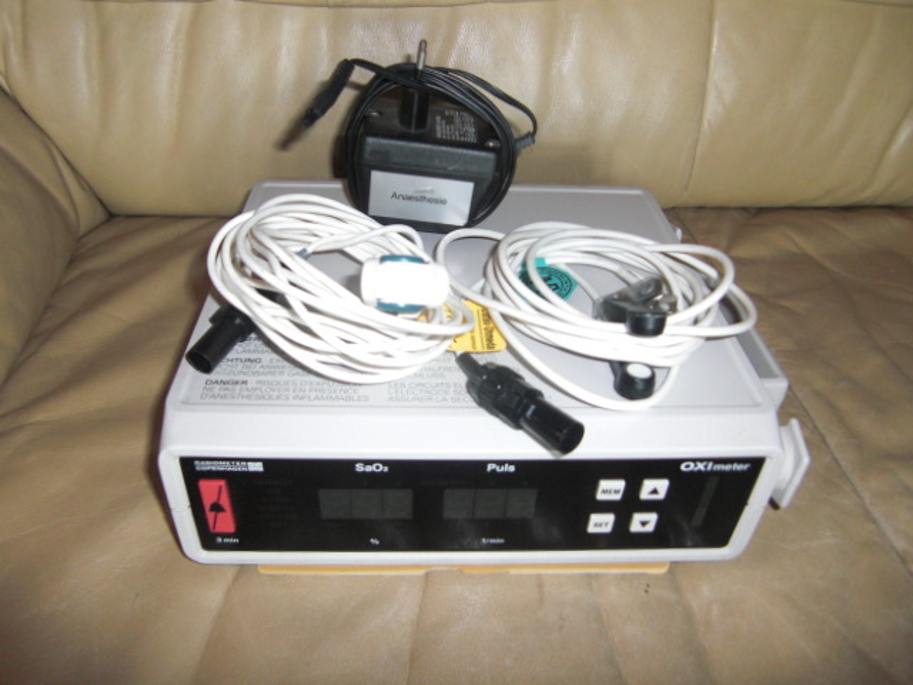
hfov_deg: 63.4
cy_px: 342
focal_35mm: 28
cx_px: 456
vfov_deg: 49.7
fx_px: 739
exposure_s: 1/60
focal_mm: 4.9
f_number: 2.6
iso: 200
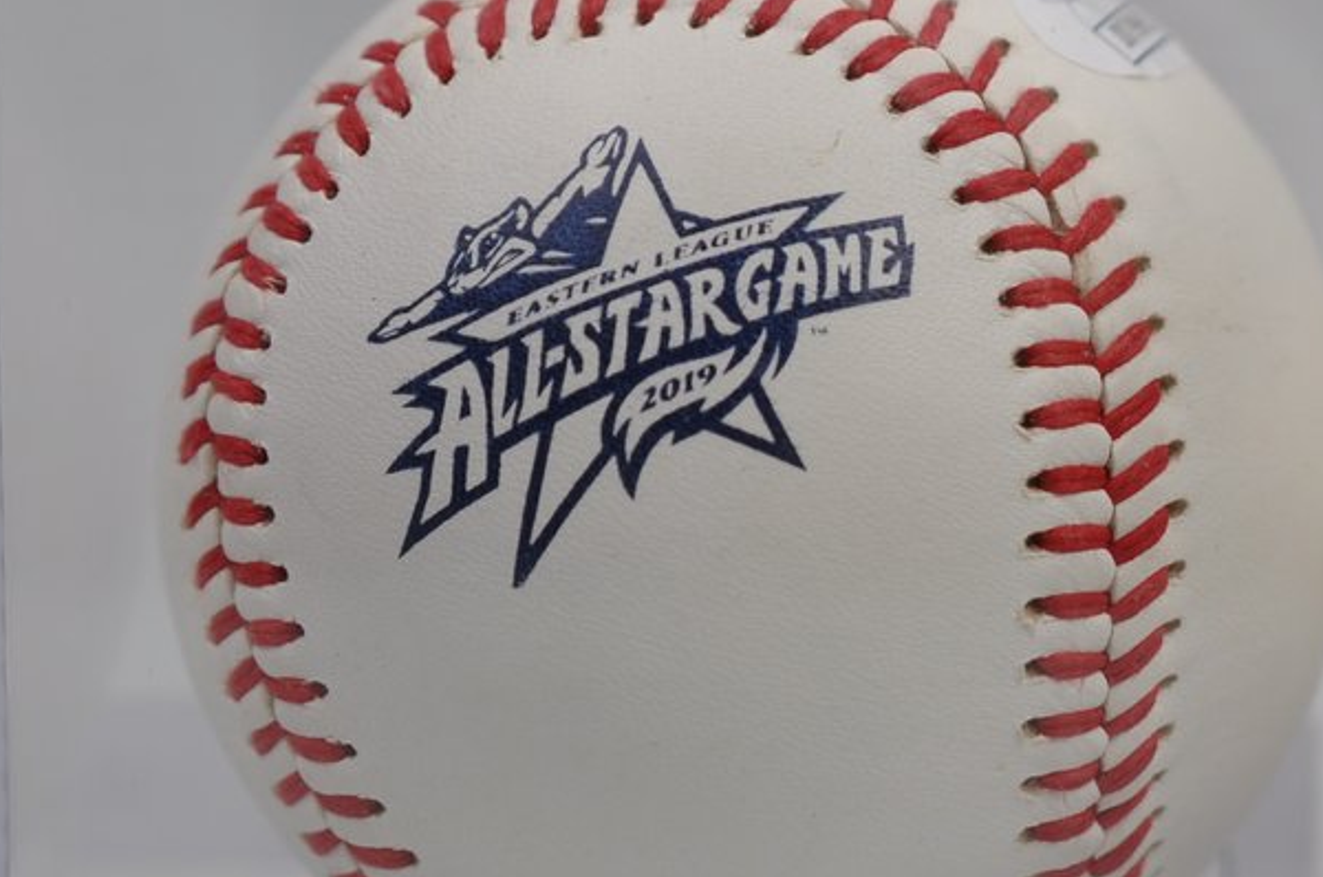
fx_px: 6274
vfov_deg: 8.0
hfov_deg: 11.8
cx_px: 1465
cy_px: 473
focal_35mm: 171
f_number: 5
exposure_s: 1/100
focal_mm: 40
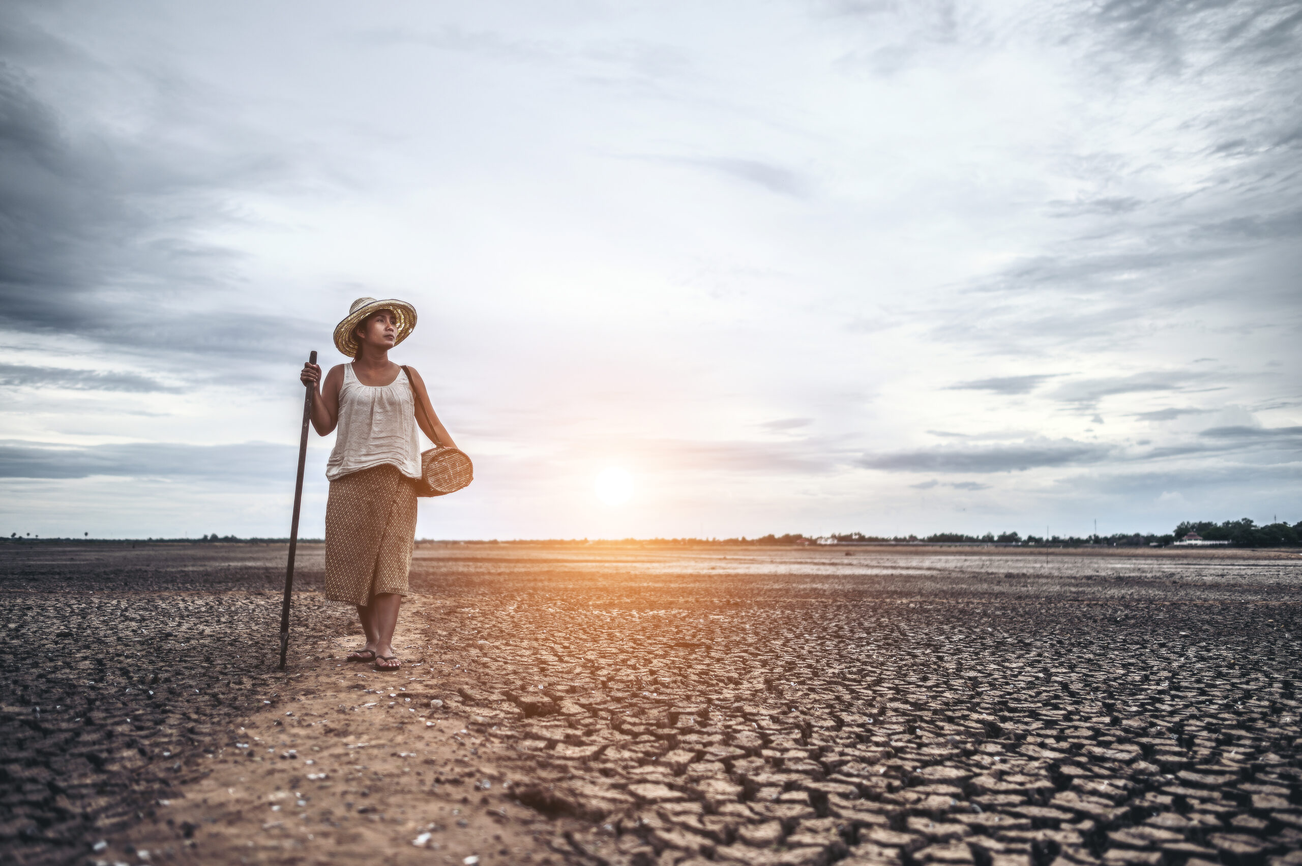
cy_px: 433
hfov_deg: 65.5
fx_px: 1012
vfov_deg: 46.3
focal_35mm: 28
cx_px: 651
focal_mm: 28
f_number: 1.8
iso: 80
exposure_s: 1/500
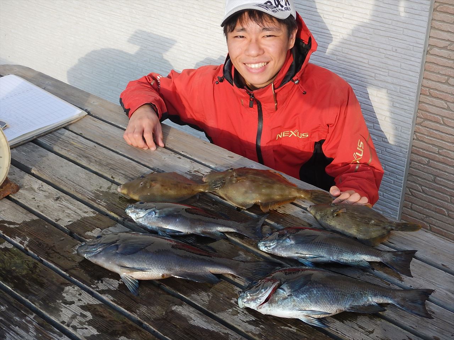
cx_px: 227
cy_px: 170
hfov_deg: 36.8
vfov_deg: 28.0
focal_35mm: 52
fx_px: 682
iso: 125
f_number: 4.3
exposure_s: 1/250
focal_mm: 9.2
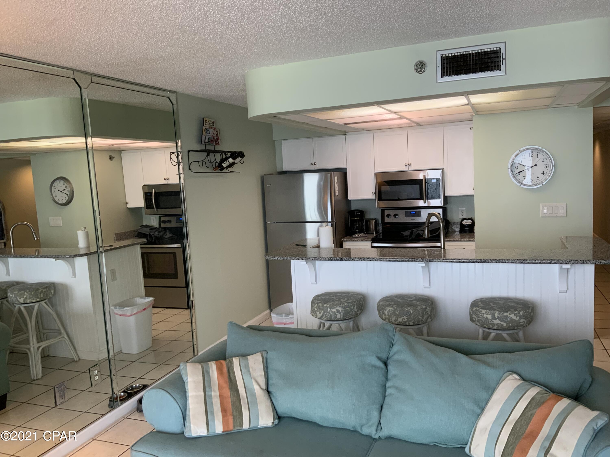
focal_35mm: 29
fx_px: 511
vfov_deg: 48.2
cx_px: 305
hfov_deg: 61.7
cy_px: 228
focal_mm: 3
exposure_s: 1/60
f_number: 1.8
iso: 64
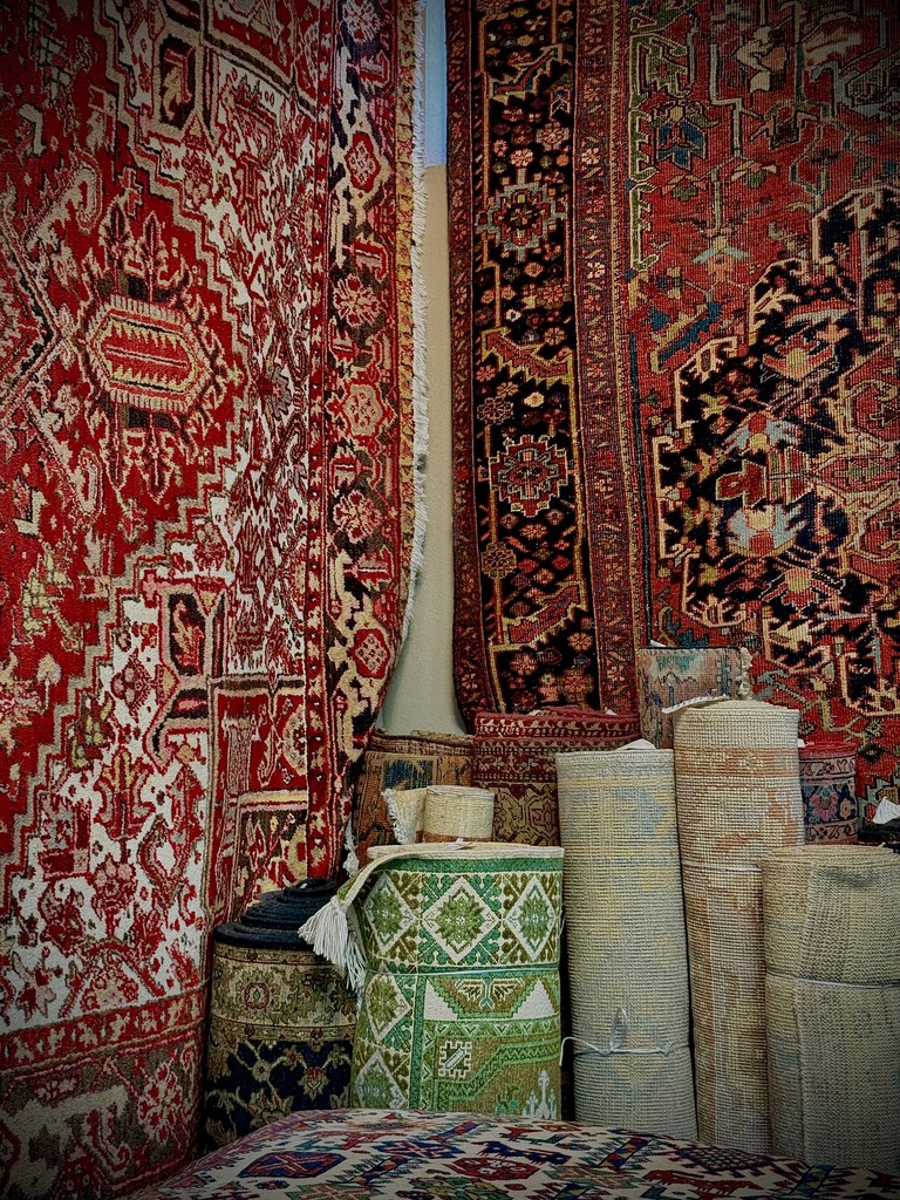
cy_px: 600
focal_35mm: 48
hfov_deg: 30.3
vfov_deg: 39.7
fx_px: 1664
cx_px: 450
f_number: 1.78
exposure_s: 1/60
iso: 200
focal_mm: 6.76
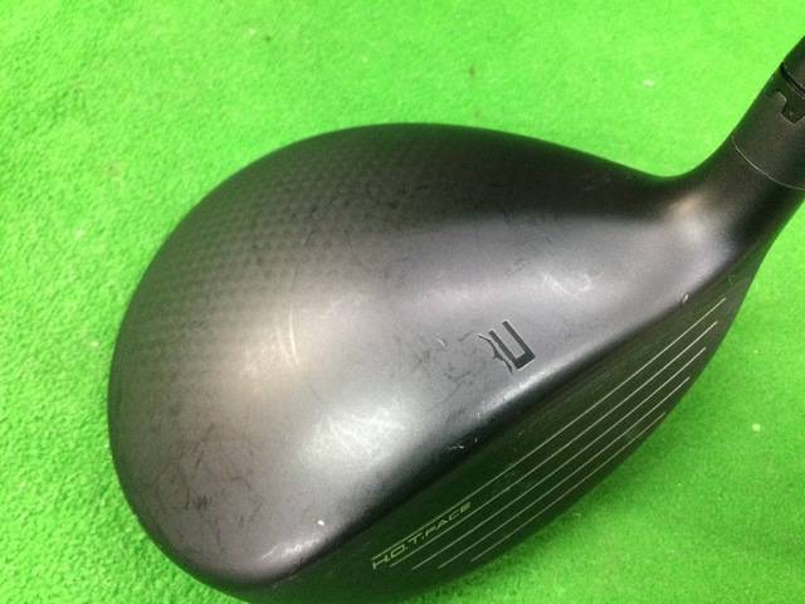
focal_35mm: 31
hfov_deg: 58.4
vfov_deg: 45.4
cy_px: 302
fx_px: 721
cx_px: 402
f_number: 2.4
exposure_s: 1/15
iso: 200
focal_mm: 3.3
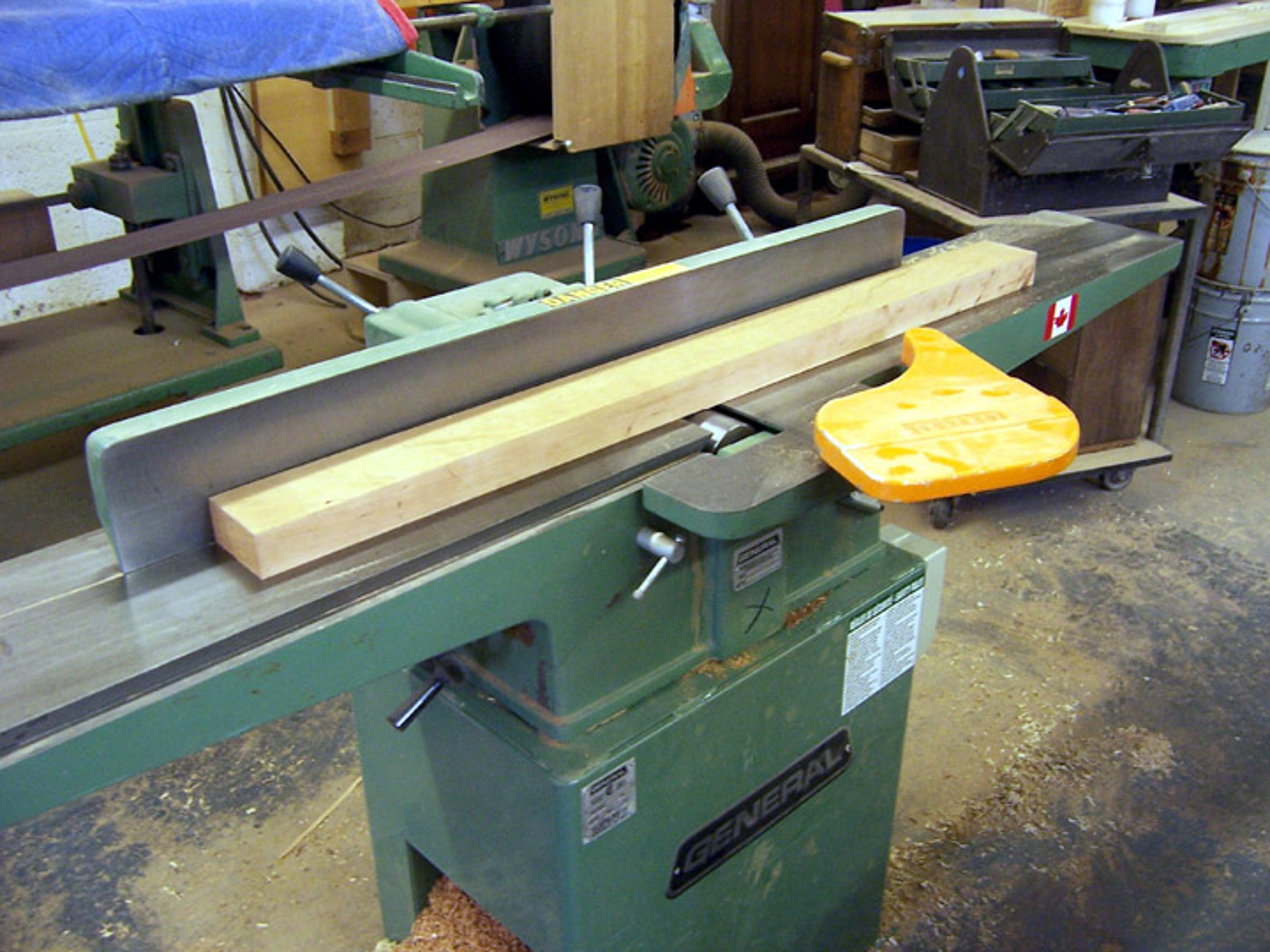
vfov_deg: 42.9
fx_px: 1211
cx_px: 635
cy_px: 476
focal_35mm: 33
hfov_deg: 55.4
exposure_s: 1/10
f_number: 3.4
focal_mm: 5.5
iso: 140
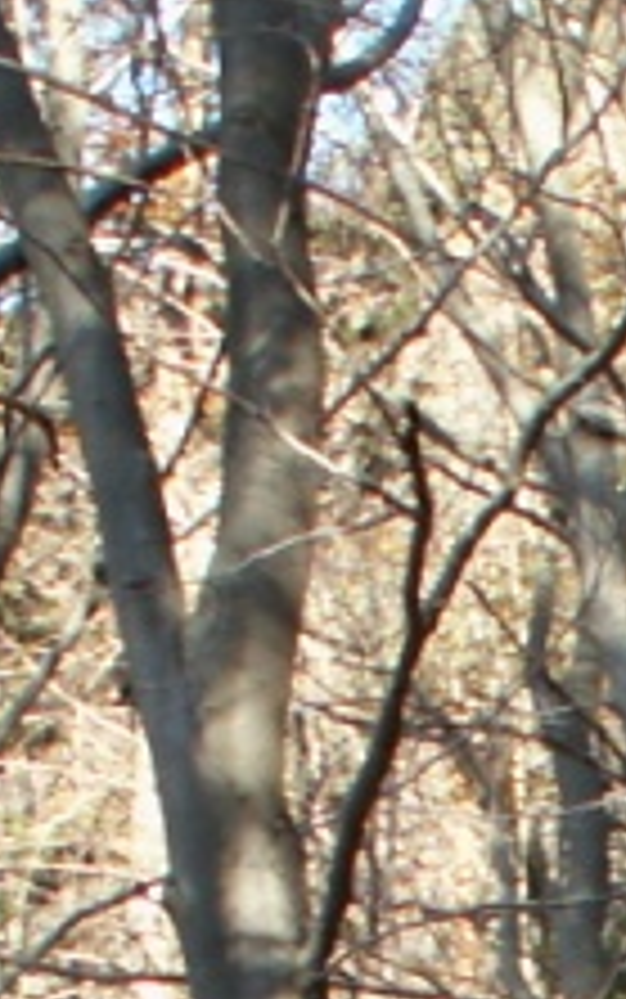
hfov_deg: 7.4
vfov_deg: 11.6
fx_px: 4662
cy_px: 1588
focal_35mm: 171
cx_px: 1157
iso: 50
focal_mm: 5.86
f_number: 3.2
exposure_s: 1/50
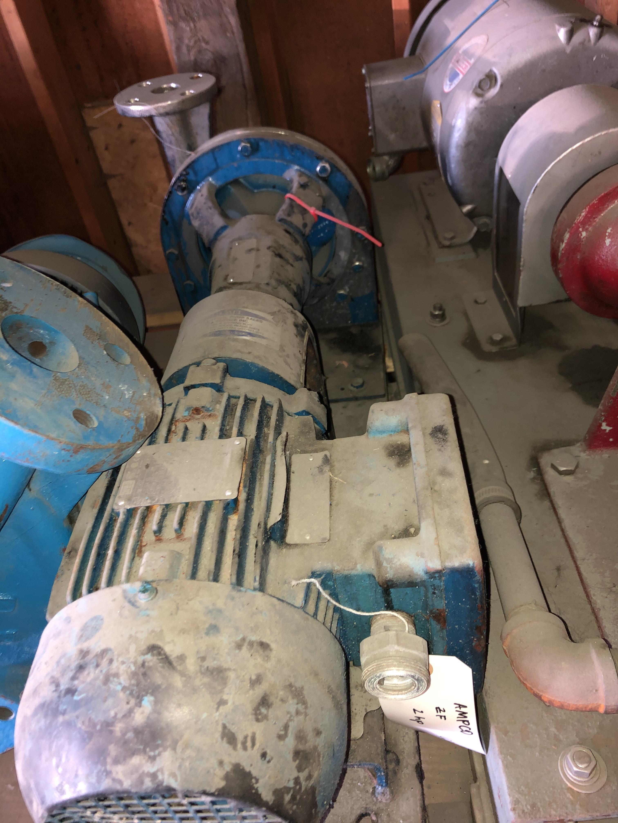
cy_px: 412
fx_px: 667
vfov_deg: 63.4
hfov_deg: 49.7
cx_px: 309
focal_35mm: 28
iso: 64
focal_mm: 3.99
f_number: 1.8
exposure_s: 1/15
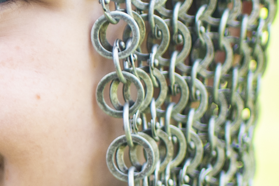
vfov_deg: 5.5
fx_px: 1946
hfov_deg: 8.1
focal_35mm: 251
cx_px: -120
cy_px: 178
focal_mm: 35
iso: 200
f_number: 1.8
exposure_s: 1/1000
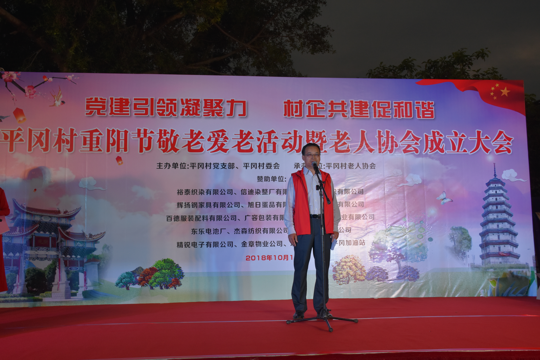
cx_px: 270
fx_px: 540
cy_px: 180
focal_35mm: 36
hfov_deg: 53.1
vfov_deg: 36.9
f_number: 6.3
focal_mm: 24
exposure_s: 1/160
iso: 800
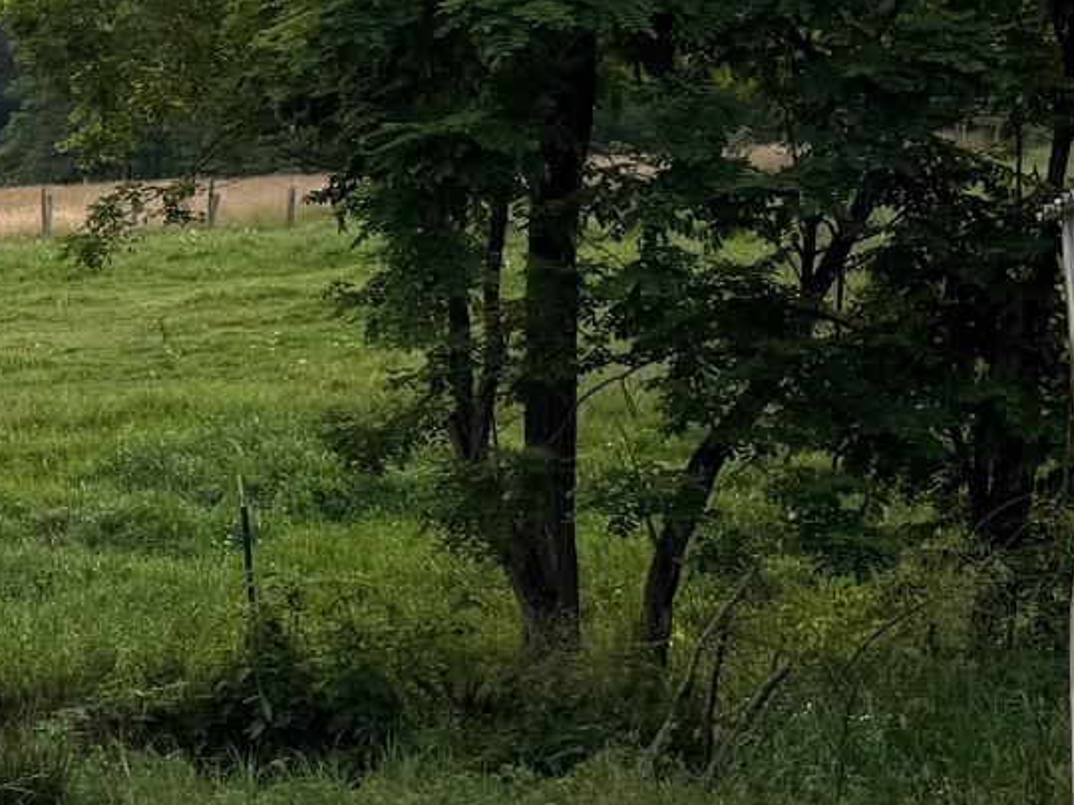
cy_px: 173
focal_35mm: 91
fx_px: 2823
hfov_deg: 19.3
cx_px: -442
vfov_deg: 16.1
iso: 80
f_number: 1.78
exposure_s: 1/1292
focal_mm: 6.76
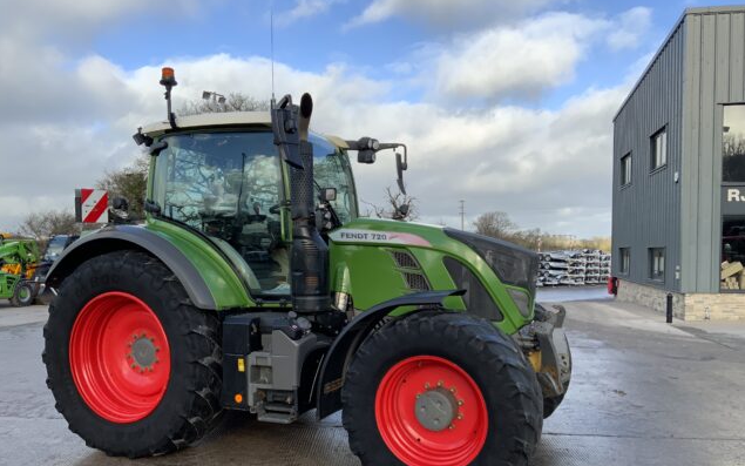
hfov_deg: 61.2
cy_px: 278
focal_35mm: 31
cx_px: 373
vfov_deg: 40.4
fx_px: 629
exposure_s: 1/657
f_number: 1.8
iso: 16
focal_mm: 3
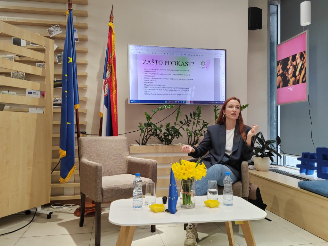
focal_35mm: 29
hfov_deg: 61.7
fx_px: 275
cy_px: 123
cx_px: 164
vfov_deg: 48.2
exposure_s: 1/100
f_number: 1.9
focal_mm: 5.52
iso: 296
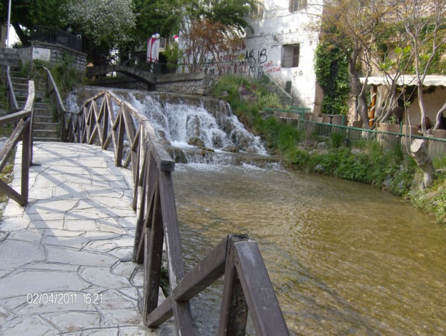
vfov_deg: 39.7
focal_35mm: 36
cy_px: 168
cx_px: 223
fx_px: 464
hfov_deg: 51.3
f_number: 4.7
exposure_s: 1/225
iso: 100
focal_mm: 6
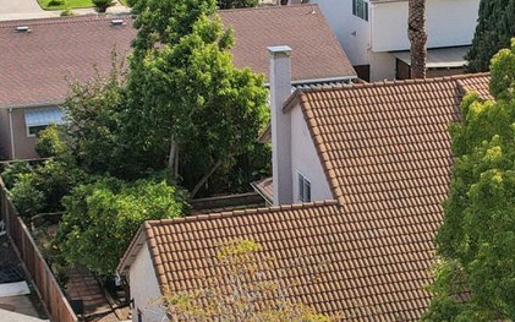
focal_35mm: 109
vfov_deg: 12.0
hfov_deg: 18.9
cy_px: 236
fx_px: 1530
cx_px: 438
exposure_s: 1/160
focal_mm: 8.4
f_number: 2.8
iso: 100
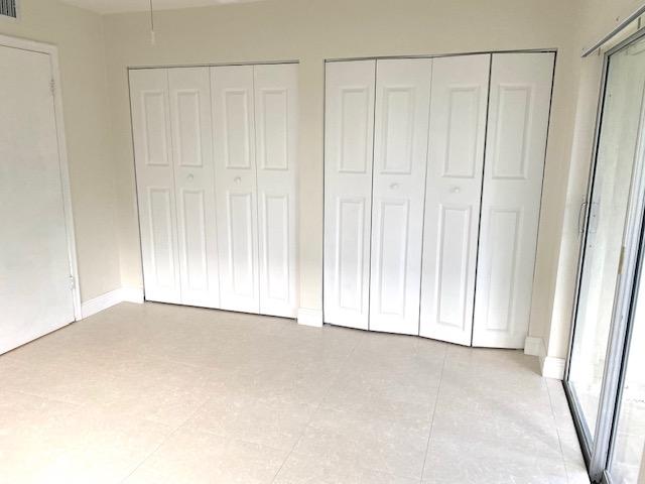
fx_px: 484
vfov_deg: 53.1
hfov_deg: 67.3
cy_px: 242
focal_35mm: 26
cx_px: 322
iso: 125
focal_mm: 4.25
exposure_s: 1/111
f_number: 1.8
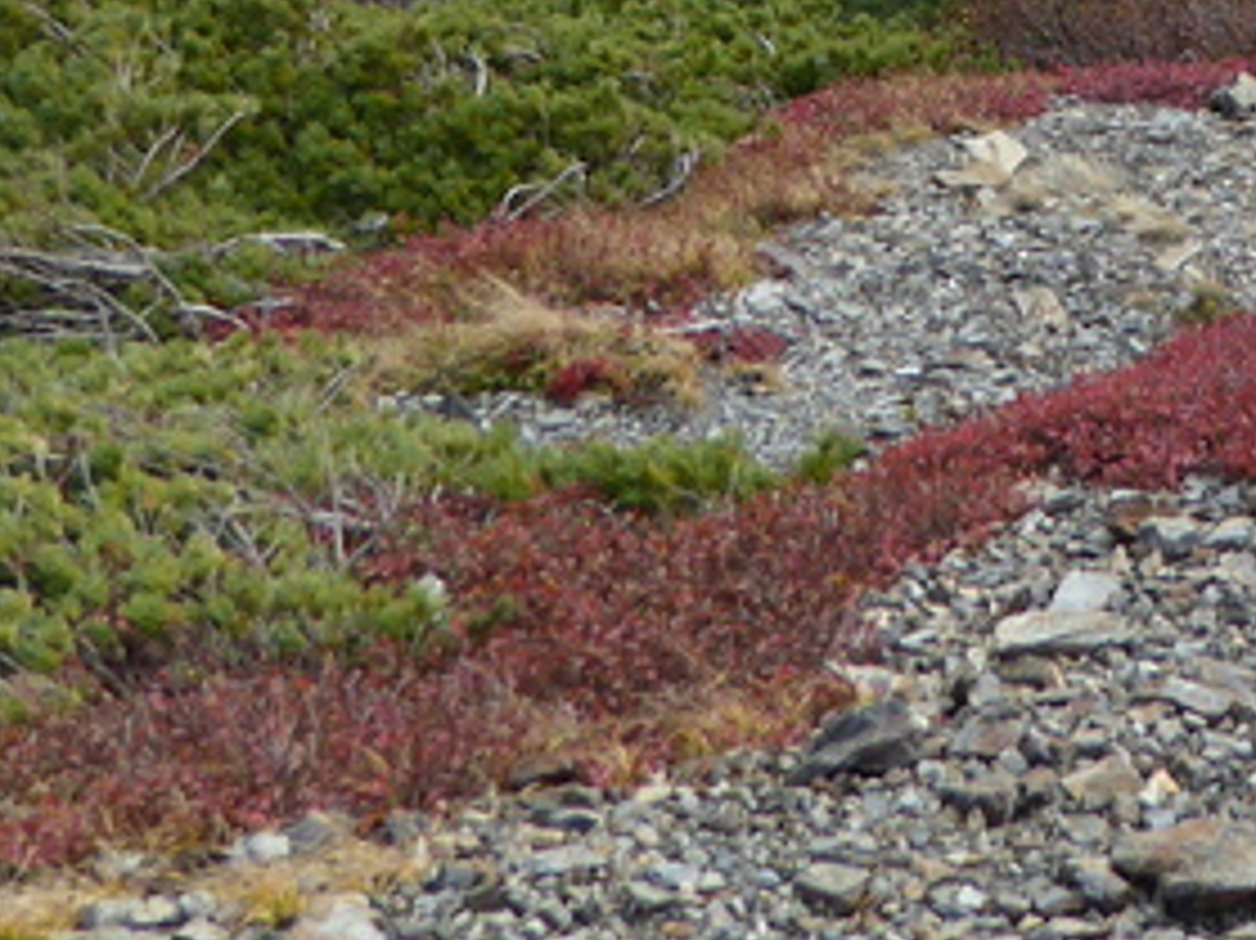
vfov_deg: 16.4
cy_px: -193
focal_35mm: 86
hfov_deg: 22.1
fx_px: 3119
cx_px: 1197
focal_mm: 4.3
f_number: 3.3
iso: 100
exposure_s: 1/800
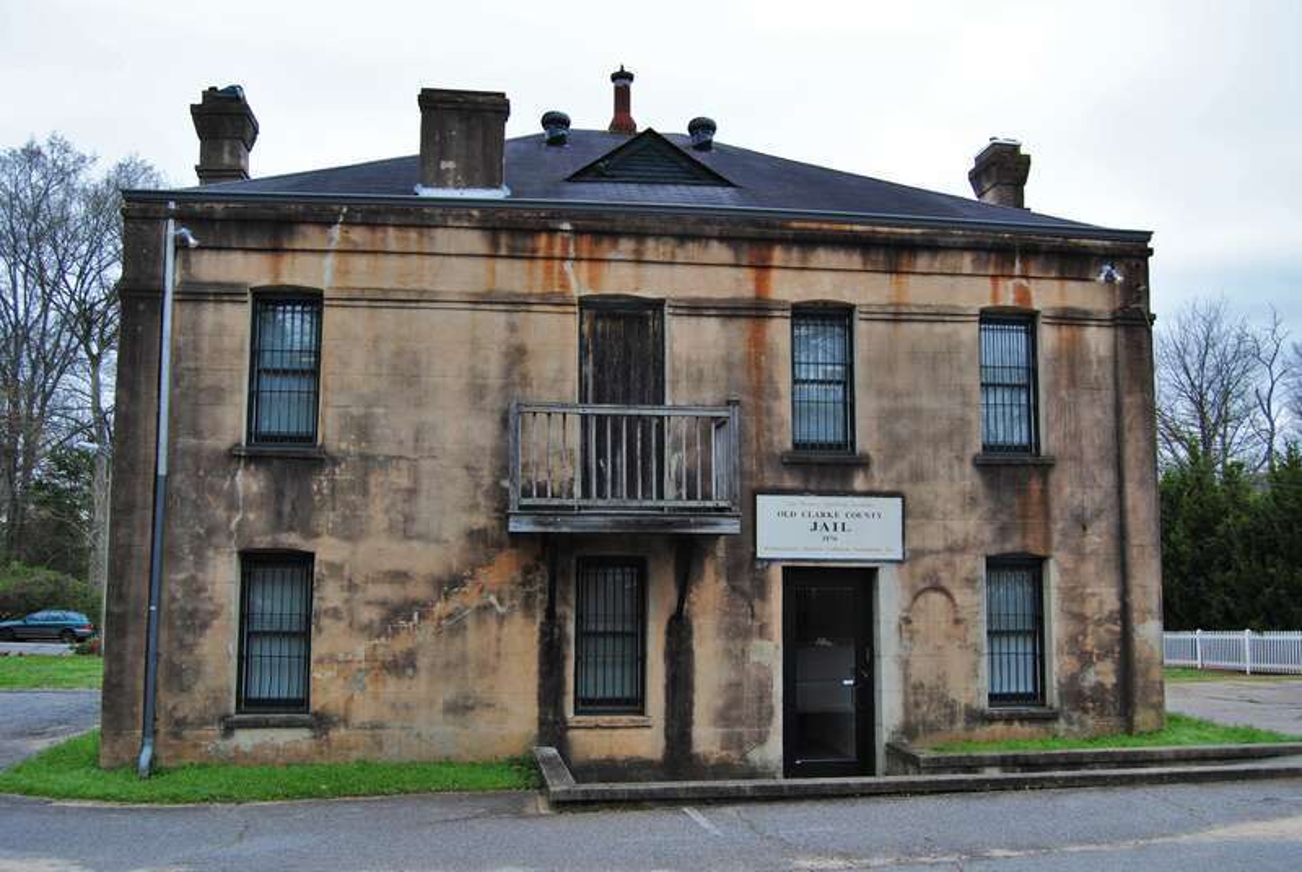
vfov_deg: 40.1
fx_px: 1195
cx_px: 651
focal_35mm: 33
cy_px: 436
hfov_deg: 57.2
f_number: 6.3
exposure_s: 1/160
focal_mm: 22
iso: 100
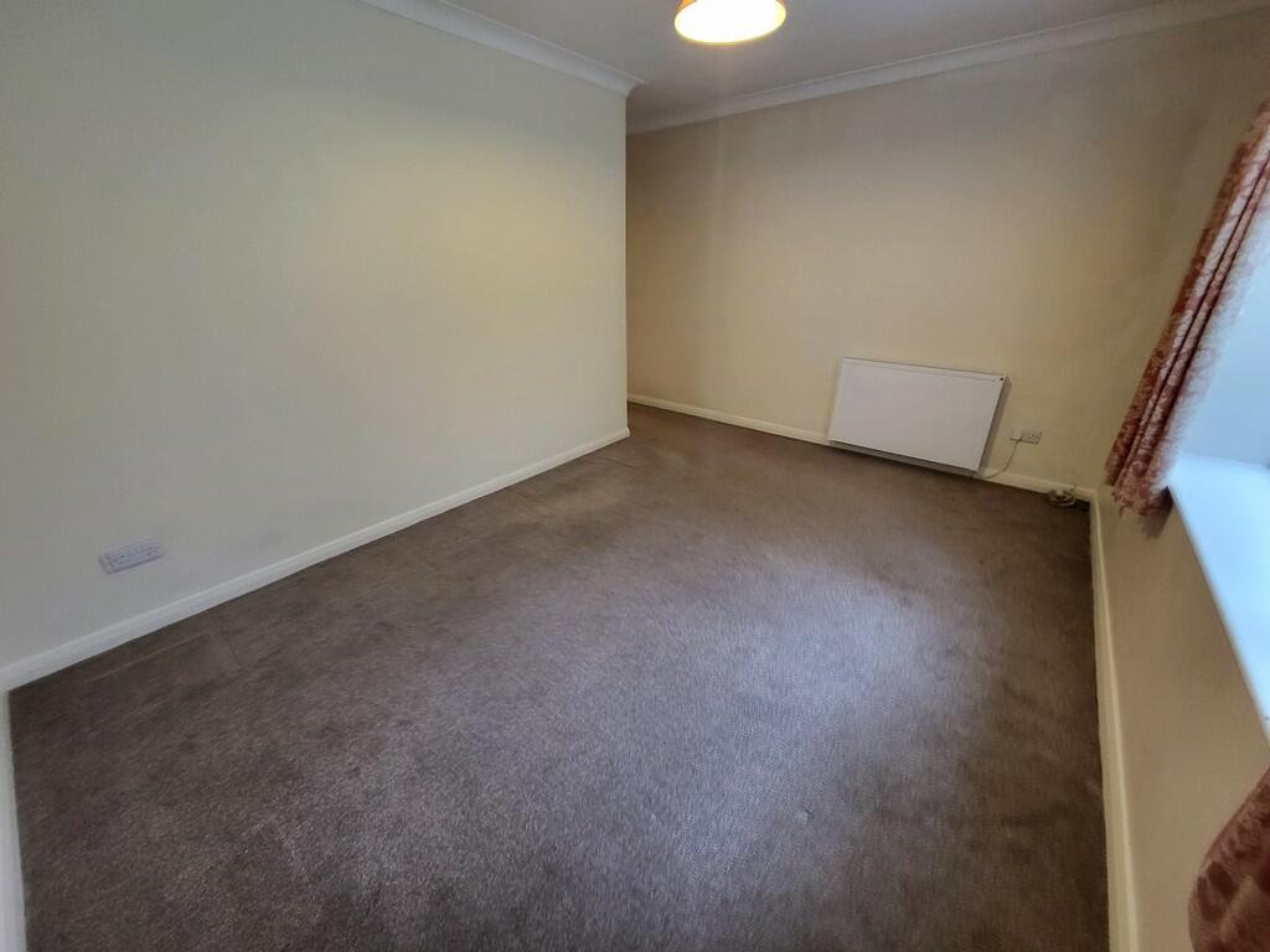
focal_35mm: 13
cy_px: 476
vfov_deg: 89.9
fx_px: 477
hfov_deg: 106.2
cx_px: 635
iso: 320
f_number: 2.2
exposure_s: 1/33
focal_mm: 1.74
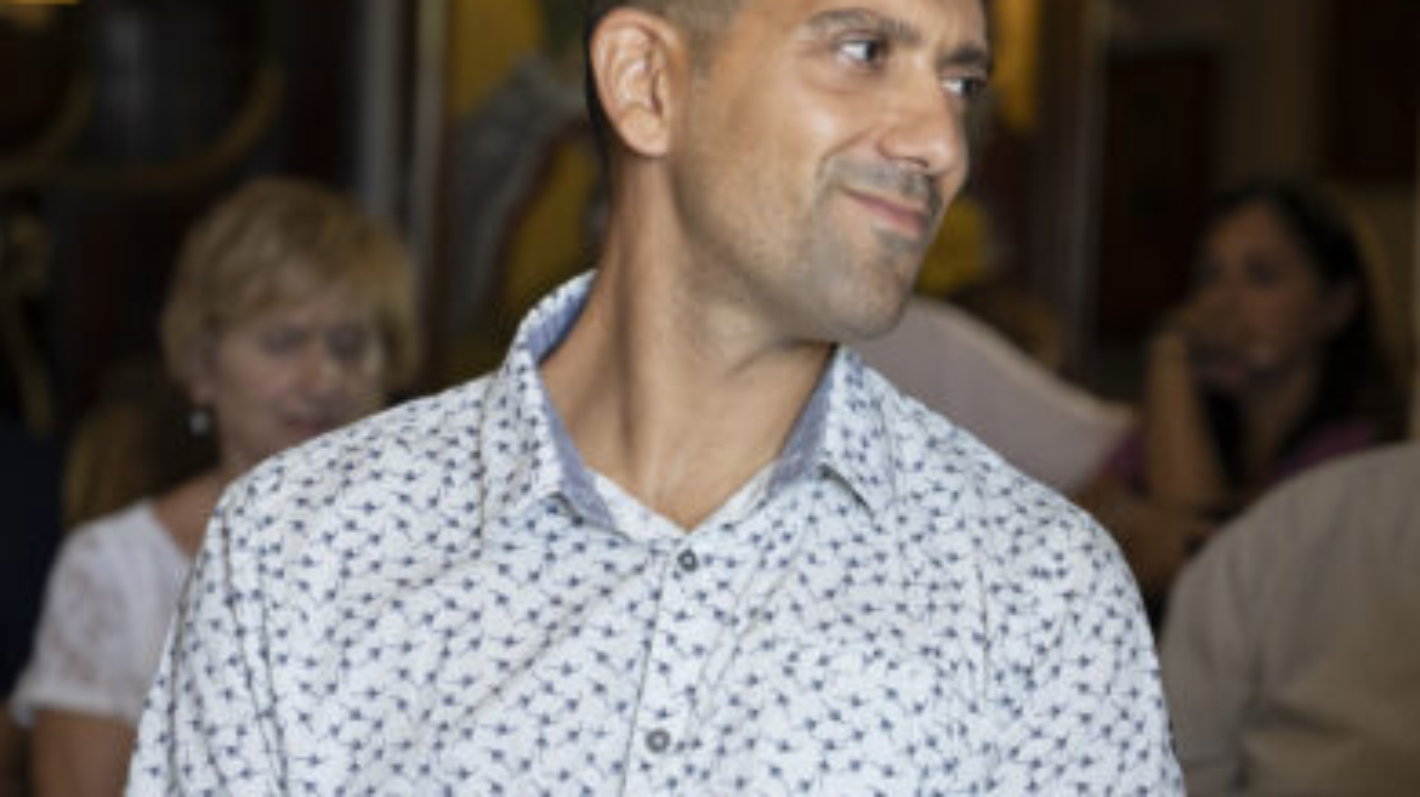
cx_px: 712
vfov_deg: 10.9
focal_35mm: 111
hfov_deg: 19.3
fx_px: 4178
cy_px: 648
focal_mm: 70
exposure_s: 1/200
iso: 640
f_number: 2.8
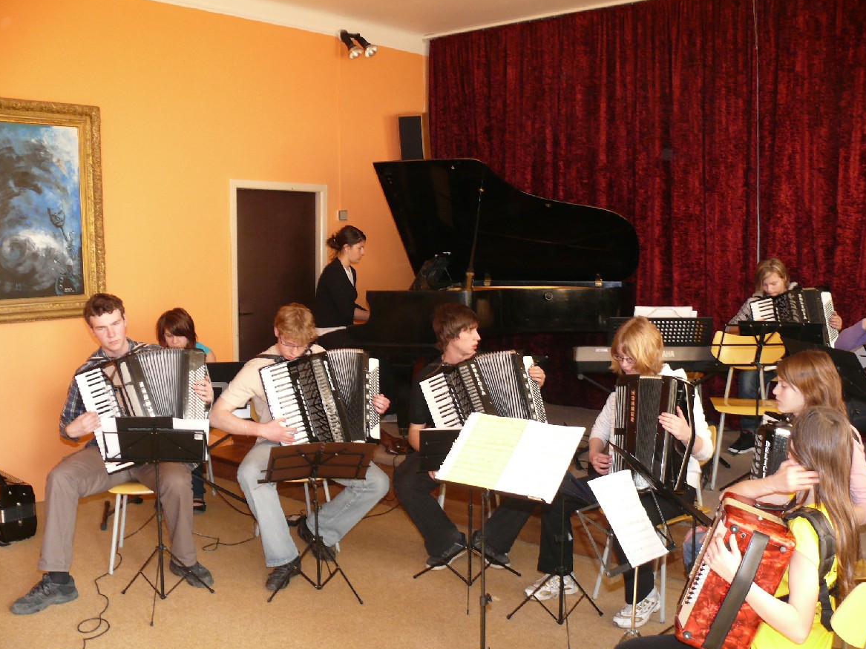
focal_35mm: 36
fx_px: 901
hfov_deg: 51.4
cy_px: 323
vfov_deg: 39.7
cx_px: 440
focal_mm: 7.4
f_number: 2.8
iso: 200
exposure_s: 1/30
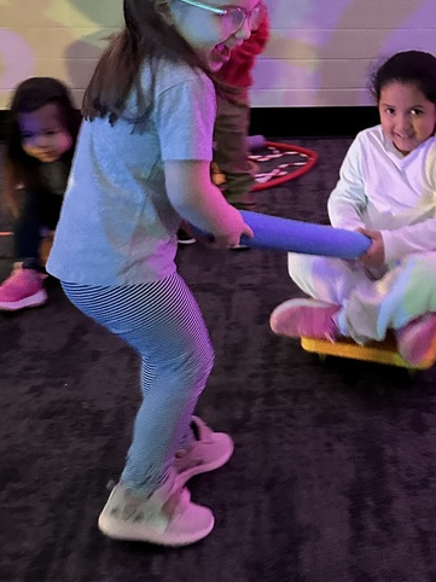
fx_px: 857
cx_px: 354
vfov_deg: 36.9
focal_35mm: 51
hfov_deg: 27.9
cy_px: 174
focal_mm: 6.86
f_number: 1.78
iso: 1600
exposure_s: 1/30
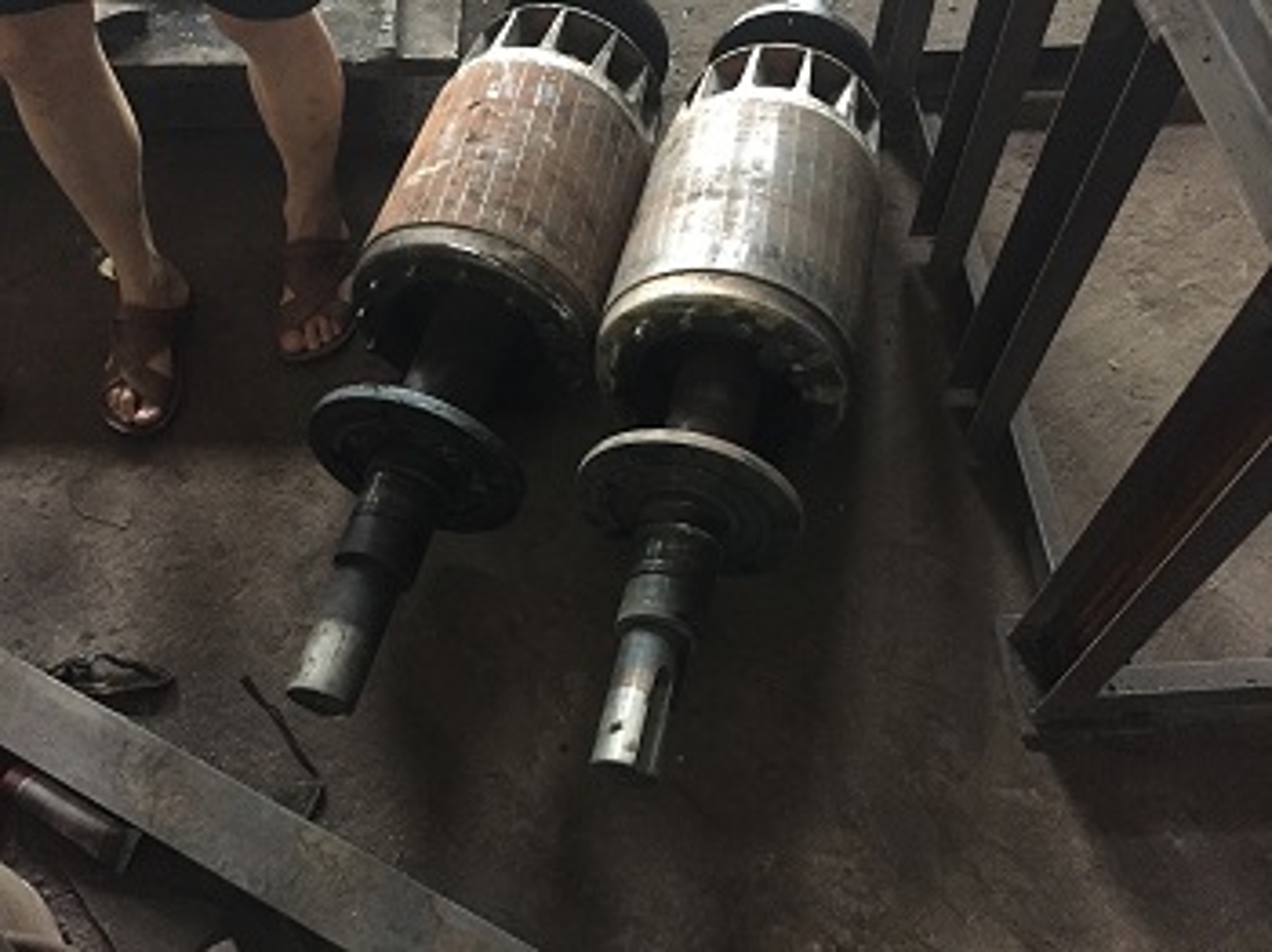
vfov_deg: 48.2
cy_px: 476
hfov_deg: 61.7
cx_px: 636
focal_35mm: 29
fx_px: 1065
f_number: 2.2
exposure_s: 1/17
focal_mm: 4.15
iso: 320
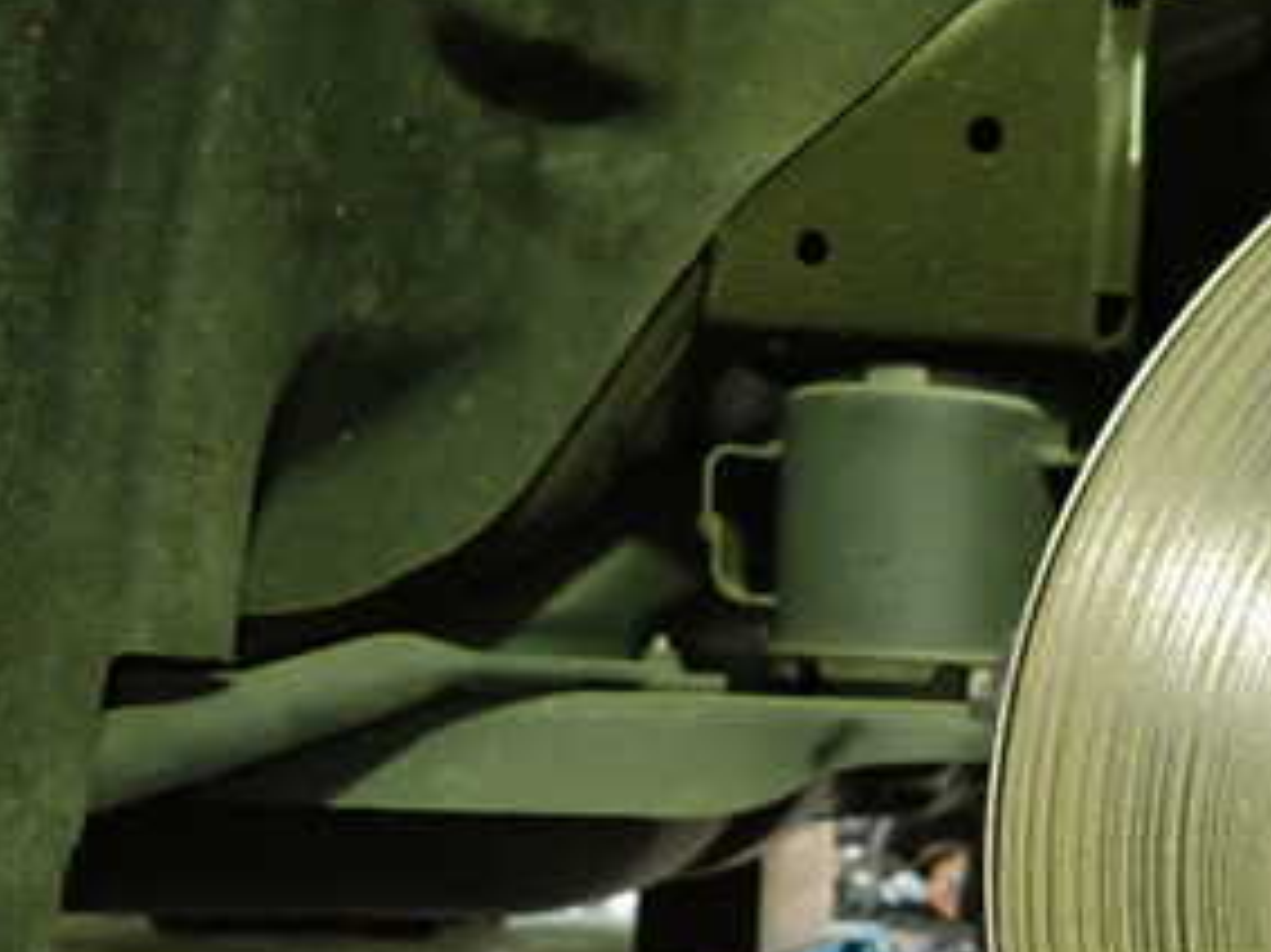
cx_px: 1253
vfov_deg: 26.7
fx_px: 1945
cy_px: 840
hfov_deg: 33.3
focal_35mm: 53
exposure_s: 1/30
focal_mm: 4.5
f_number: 2
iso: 400
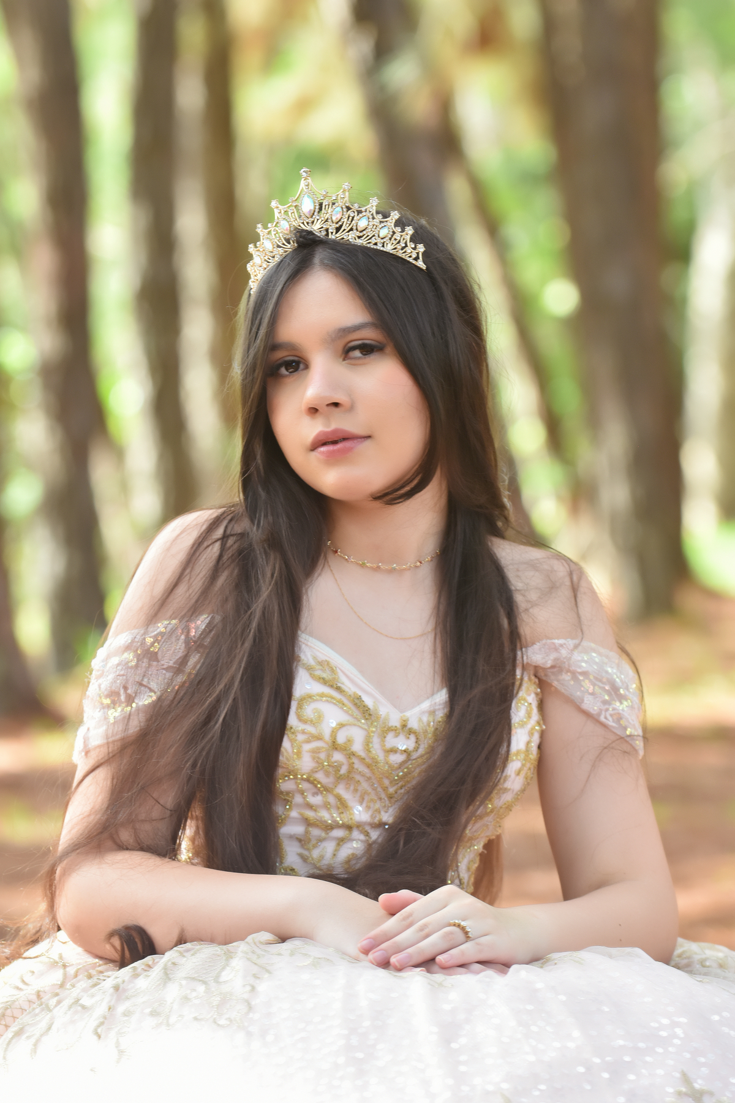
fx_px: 5971
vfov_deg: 10.5
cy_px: 552
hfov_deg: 7.0
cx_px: 368
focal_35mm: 195
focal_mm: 130
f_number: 5.6
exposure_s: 1/200
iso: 500
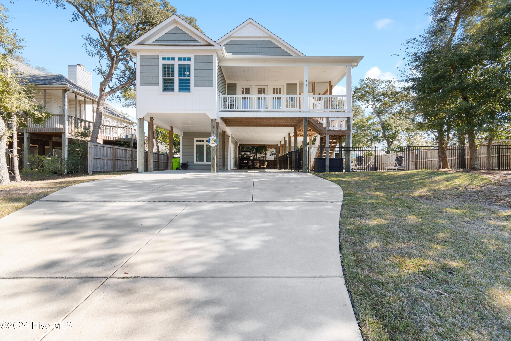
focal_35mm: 15
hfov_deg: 100.4
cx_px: 256
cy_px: 170
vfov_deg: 77.3
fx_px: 213
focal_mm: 10
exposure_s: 1/80
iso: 100
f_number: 4.5
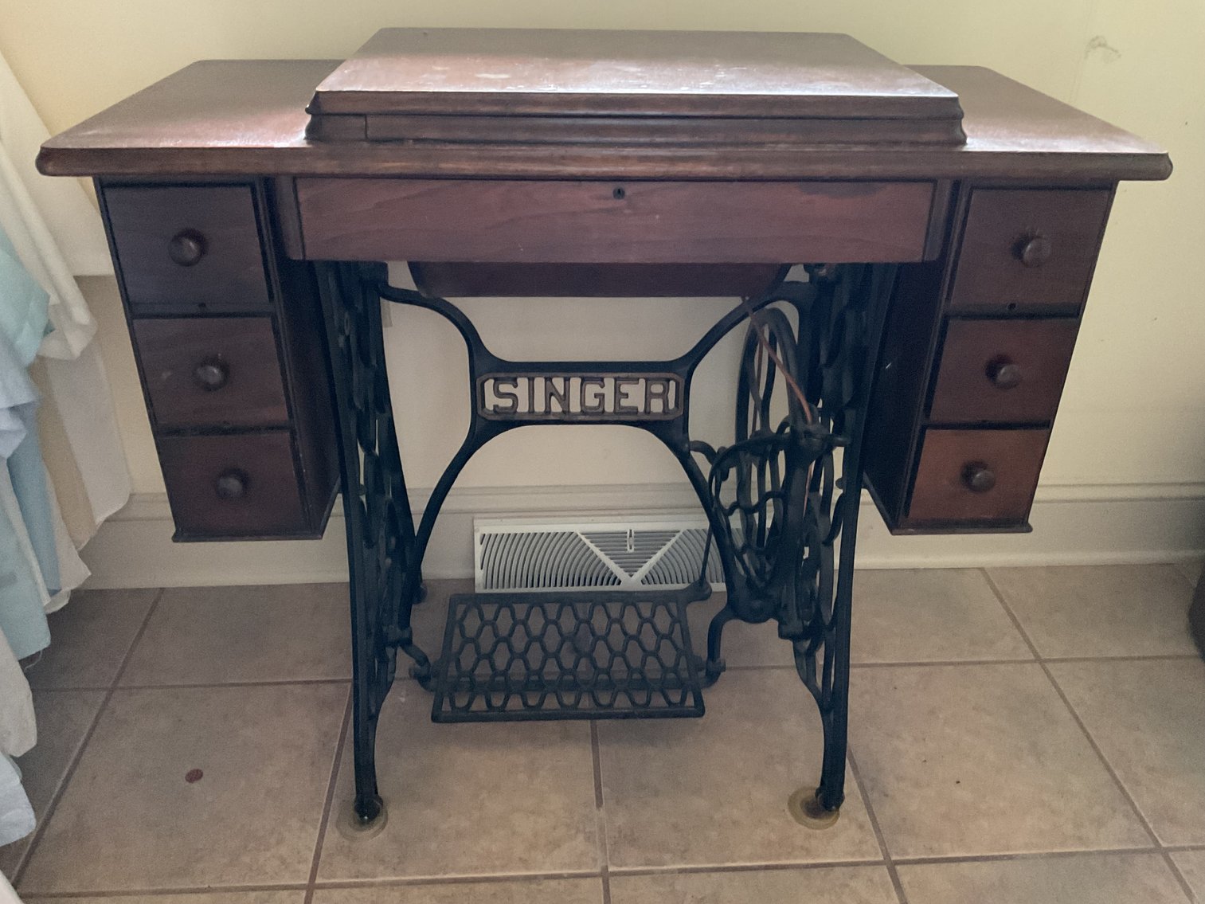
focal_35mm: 29
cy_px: 452
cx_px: 602
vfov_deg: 48.2
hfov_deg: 61.7
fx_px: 1010
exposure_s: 1/30
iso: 500
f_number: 1.8
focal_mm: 3
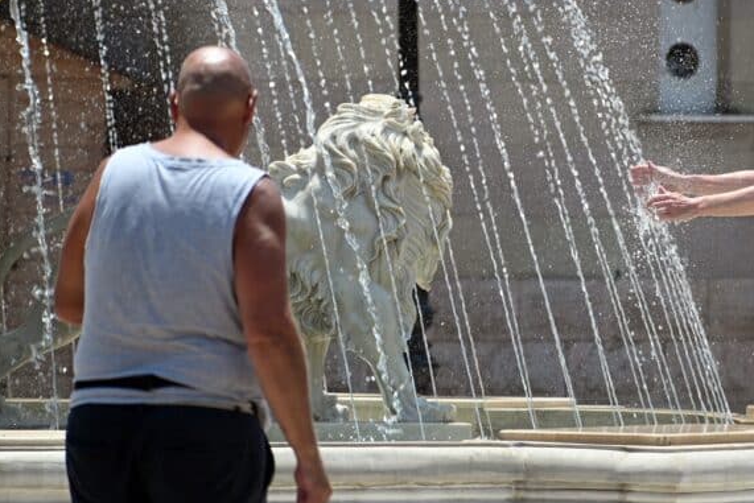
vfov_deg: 3.8
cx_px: 481
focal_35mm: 363
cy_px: 186
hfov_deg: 5.7
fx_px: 7604
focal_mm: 180
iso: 100
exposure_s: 1/500
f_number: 6.3
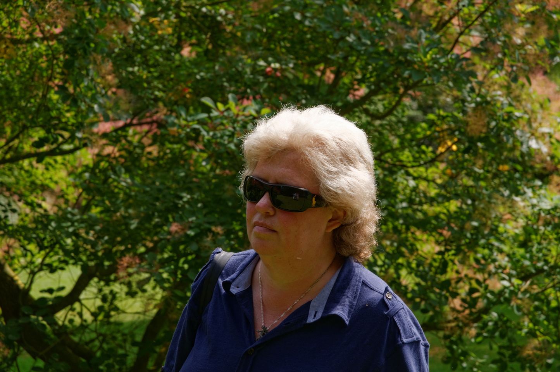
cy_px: 186
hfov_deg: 16.1
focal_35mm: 128
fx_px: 1981
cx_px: 280
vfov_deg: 10.7
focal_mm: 85
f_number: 8
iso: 200
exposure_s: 1/200
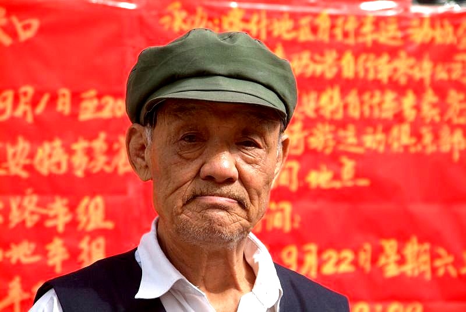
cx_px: 233
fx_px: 1853
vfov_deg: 9.6
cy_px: 156
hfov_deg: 14.3
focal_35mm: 143
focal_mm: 95
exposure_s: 1/180
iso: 200
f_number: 5.6
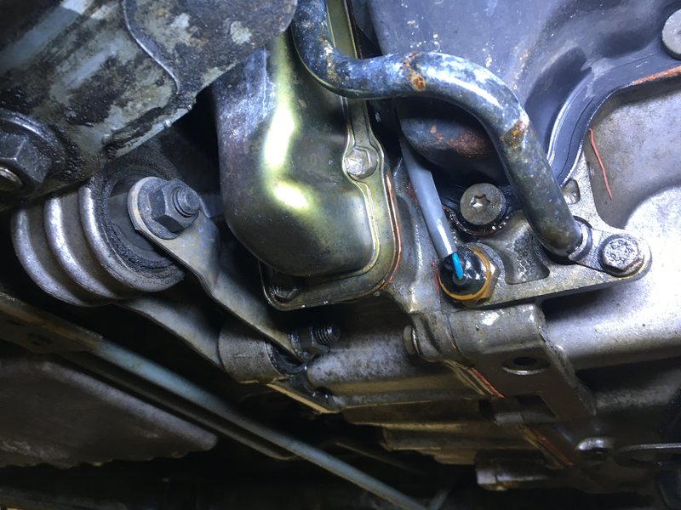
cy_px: 255
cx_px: 340
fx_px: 571
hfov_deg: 61.7
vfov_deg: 48.2
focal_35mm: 29
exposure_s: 1/30
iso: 80
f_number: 2.2
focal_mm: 4.15
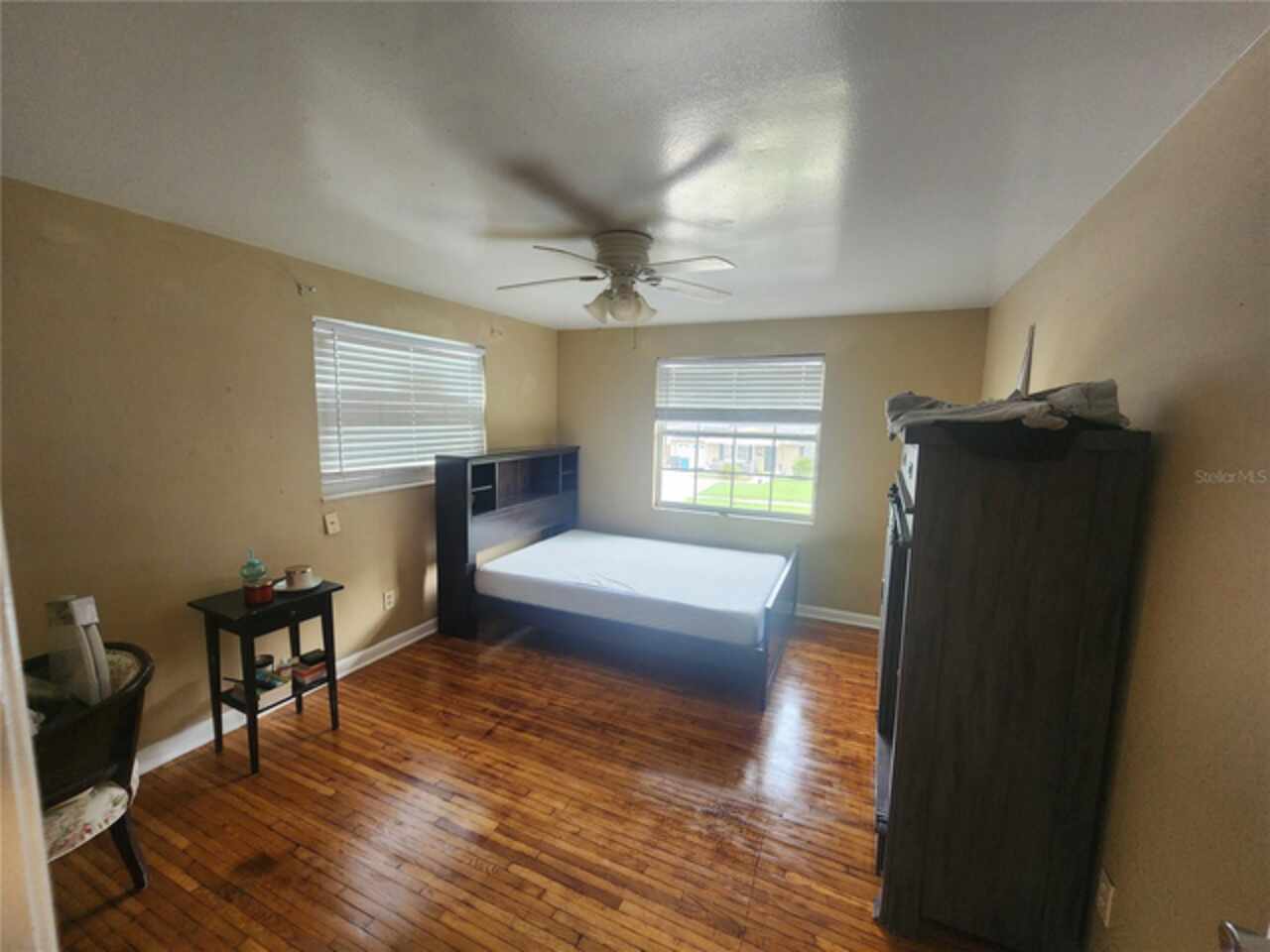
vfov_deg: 89.9
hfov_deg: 106.2
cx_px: 635
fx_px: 477
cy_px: 476
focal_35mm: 13
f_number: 2.2
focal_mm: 2.2
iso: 160
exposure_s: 1/60
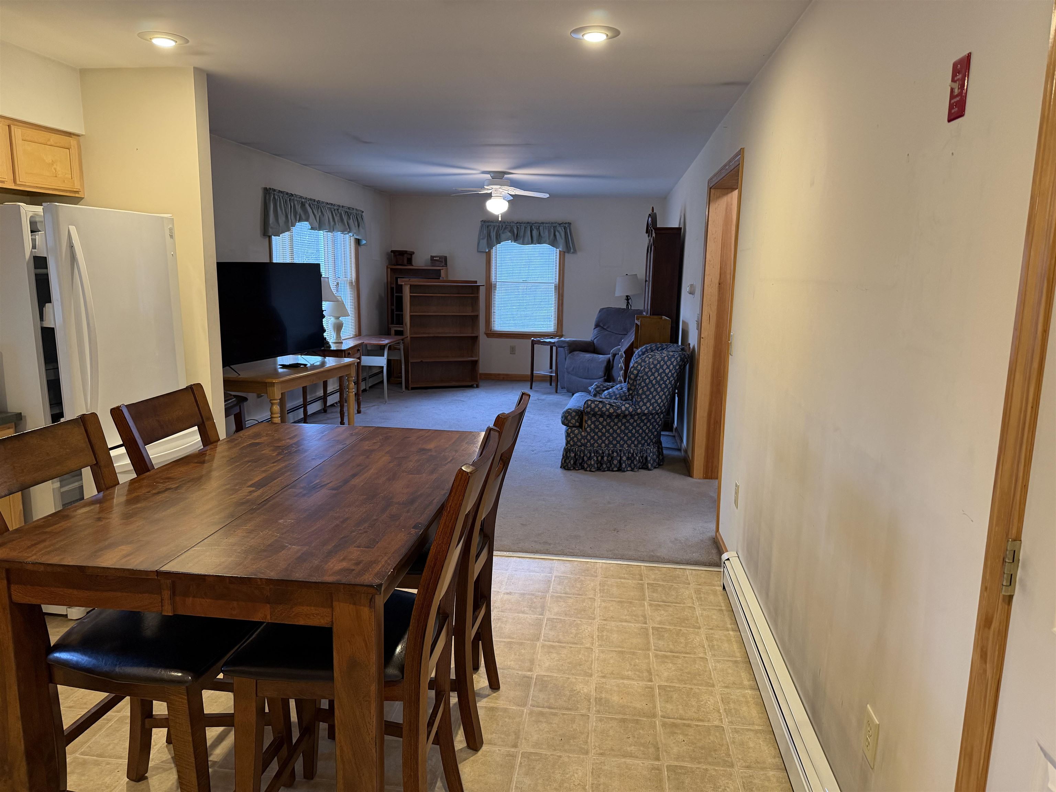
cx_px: 528
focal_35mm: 24
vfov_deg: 56.8
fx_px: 732
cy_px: 396
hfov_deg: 71.6
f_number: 1.78
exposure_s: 1/60
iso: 320
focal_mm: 6.76
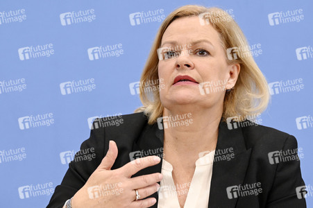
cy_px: 104
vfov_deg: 9.8
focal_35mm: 140
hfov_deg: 14.7
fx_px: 1216
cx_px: 156
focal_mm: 140
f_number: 7.1
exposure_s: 1/500
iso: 5000
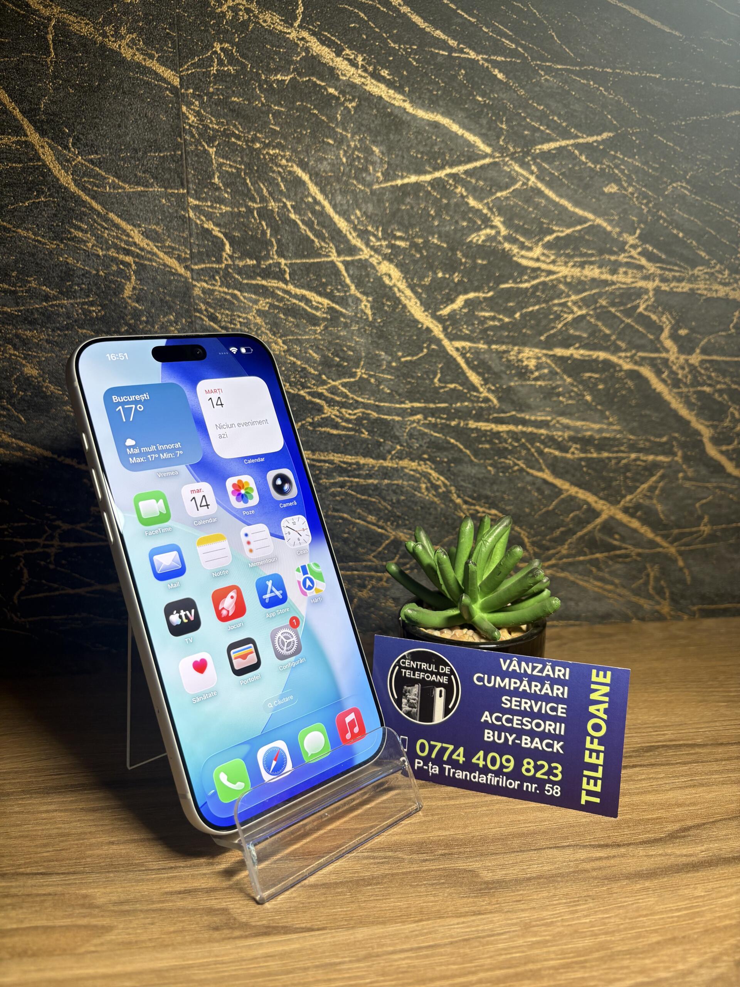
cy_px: 494
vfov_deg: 67.3
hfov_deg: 53.1
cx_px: 370
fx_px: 741
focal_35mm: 26
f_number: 1.6
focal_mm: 5.96
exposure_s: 1/120
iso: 80
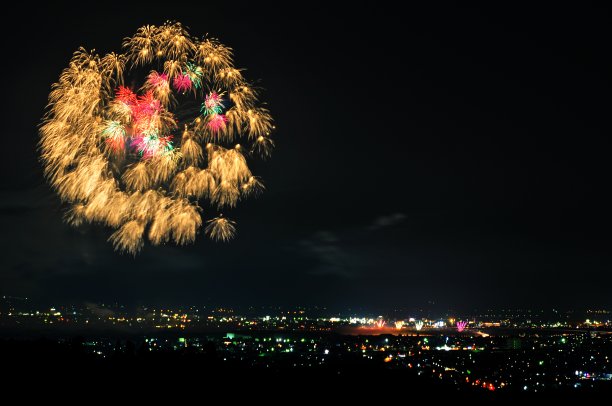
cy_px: 203
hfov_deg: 19.5
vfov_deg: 13.0
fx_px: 1782
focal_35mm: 105
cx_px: 306
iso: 200
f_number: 5
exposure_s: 6.7
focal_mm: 70
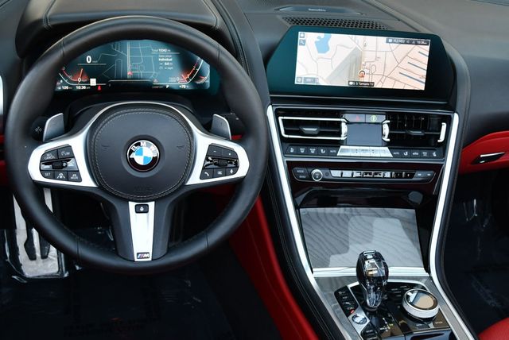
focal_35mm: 40
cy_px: 170
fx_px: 566
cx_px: 254
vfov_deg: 33.5
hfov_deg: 48.4
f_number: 3.8
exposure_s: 1/250
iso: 450
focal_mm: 20
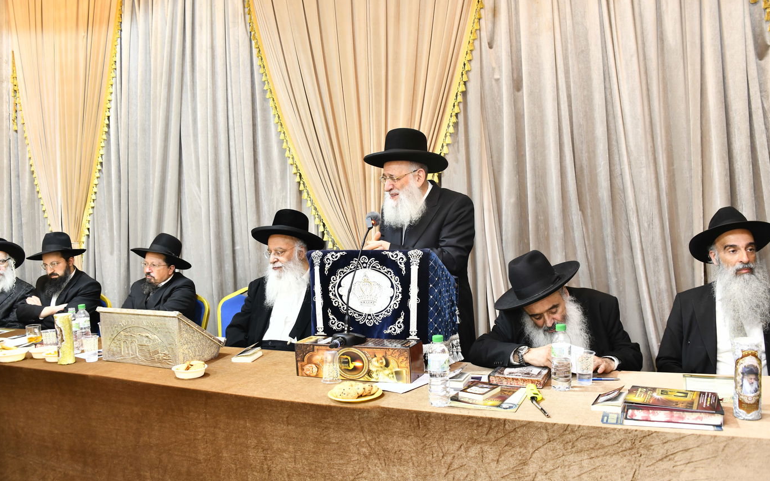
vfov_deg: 43.2
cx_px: 389
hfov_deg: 64.6
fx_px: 609
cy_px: 233
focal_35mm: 29
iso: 800
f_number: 5.6
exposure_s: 1/80
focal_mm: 28
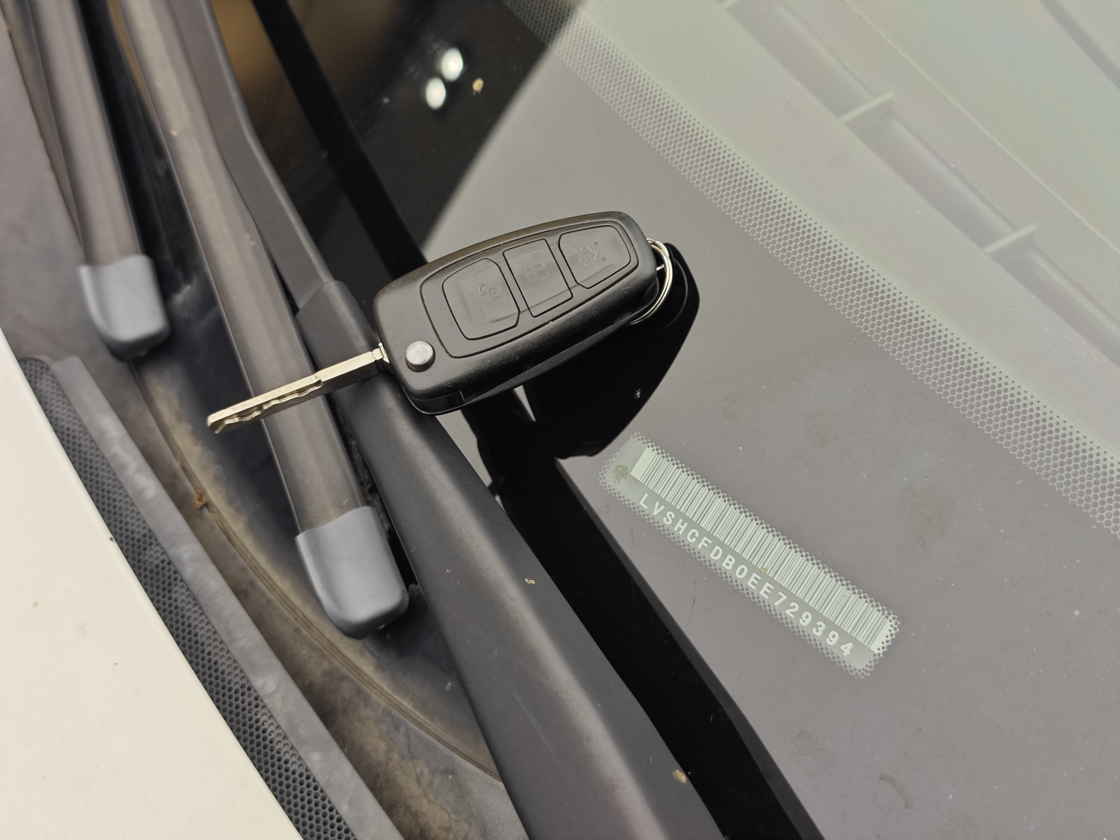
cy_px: 420
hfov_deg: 41.2
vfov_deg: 31.5
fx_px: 1488
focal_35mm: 46
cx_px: 560
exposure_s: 1/97.5
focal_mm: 8.7
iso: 400
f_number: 1.9
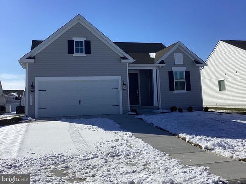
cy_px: 92
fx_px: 220
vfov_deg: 45.4
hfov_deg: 58.4
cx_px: 123
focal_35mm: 31
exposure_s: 1/2632
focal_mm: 3.3
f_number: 2.4
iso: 25
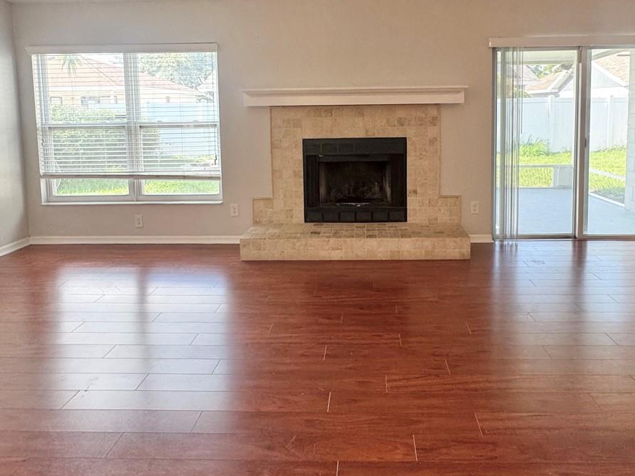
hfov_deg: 69.2
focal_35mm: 25
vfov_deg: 53.4
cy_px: 144
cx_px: 353
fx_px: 459
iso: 125
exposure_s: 1/120
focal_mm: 2.22
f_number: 2.2
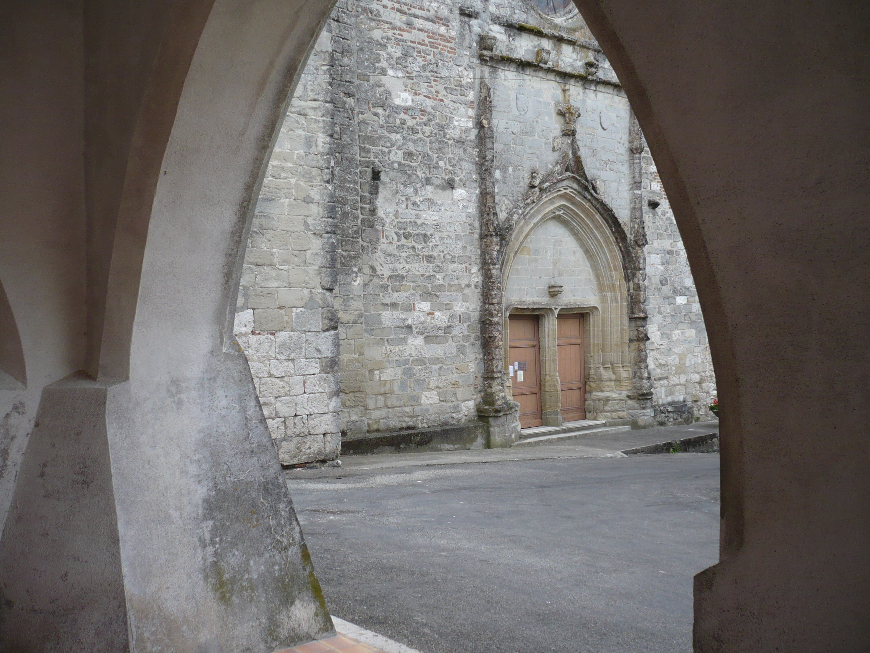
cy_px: 326
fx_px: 880
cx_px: 435
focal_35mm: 35
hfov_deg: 52.6
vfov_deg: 40.7
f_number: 2.8
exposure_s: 1/160
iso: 100
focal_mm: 5.8
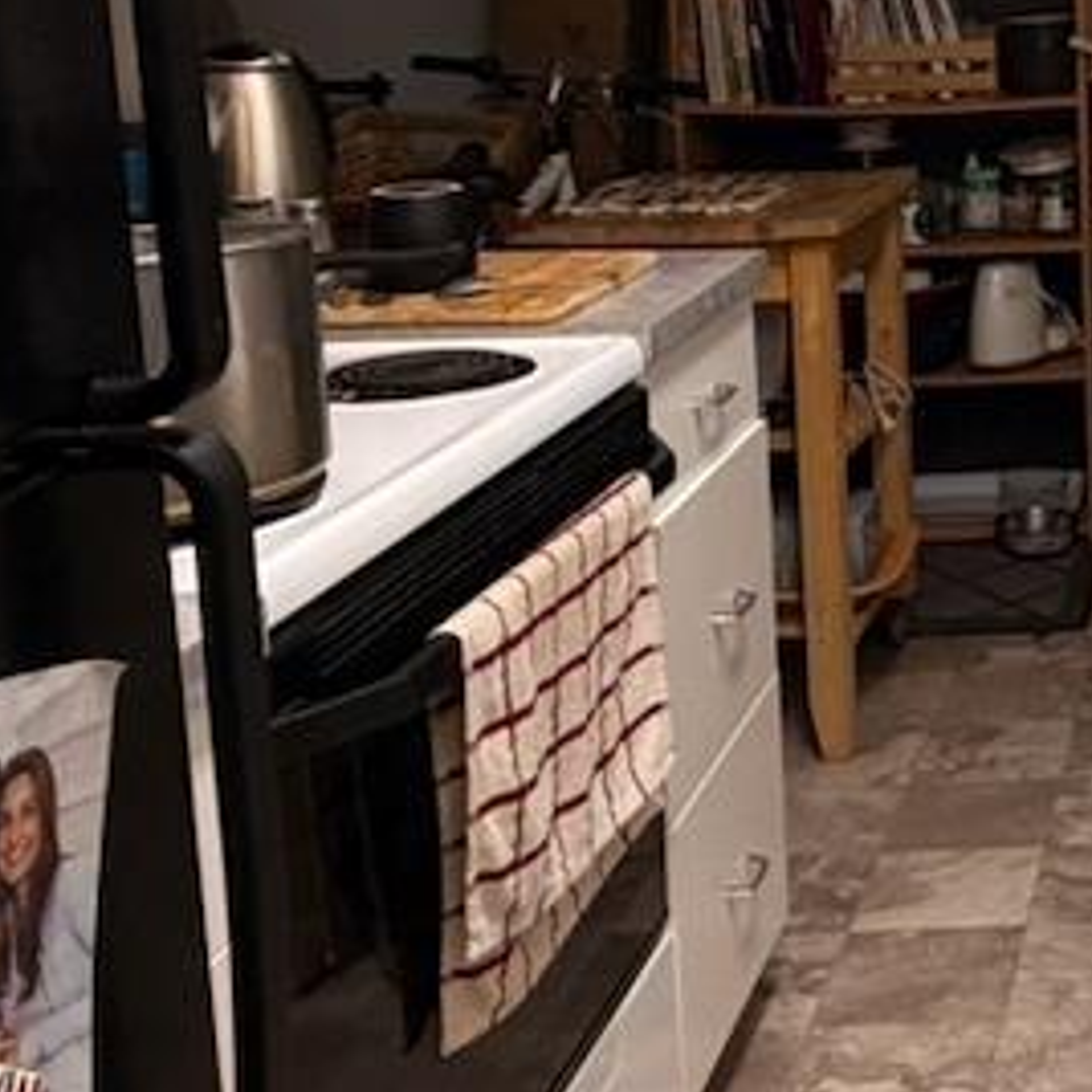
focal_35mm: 59
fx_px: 2106
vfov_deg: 28.2
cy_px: 155
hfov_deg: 25.4
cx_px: 1385
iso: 200
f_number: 2.2
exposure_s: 1/60
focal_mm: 2.22
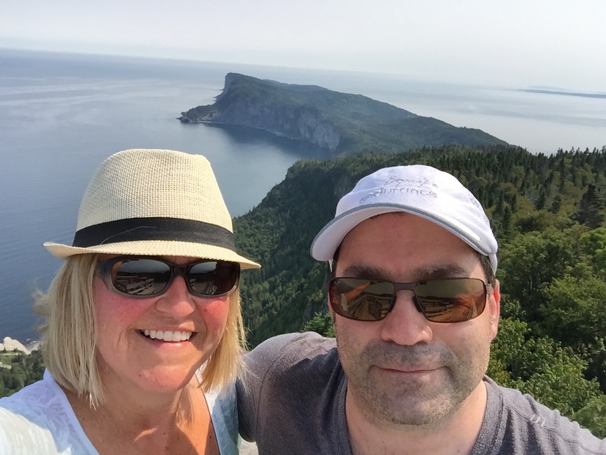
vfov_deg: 45.4
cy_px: 228
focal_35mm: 31
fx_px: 543
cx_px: 303
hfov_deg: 58.4
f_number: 2.2
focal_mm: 2.65
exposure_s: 1/1074
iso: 32
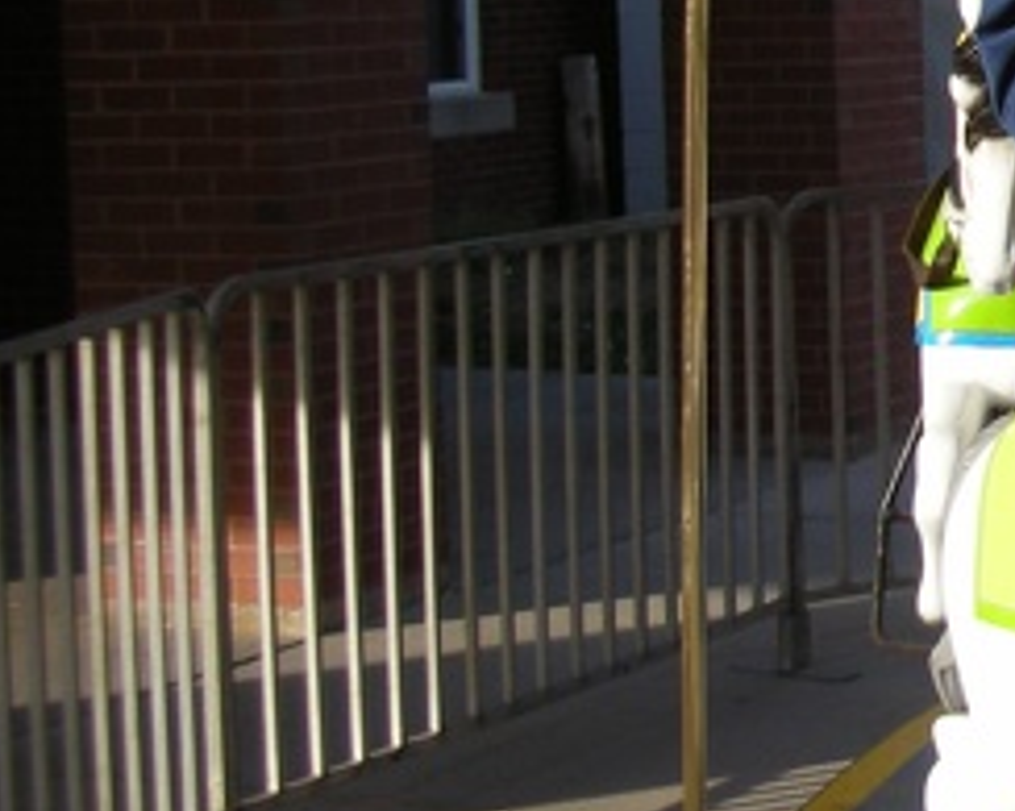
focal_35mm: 111
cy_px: 17
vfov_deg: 13.7
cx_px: 1639
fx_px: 3333
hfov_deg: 15.6
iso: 50
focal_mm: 5.8
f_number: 2.8
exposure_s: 1/297
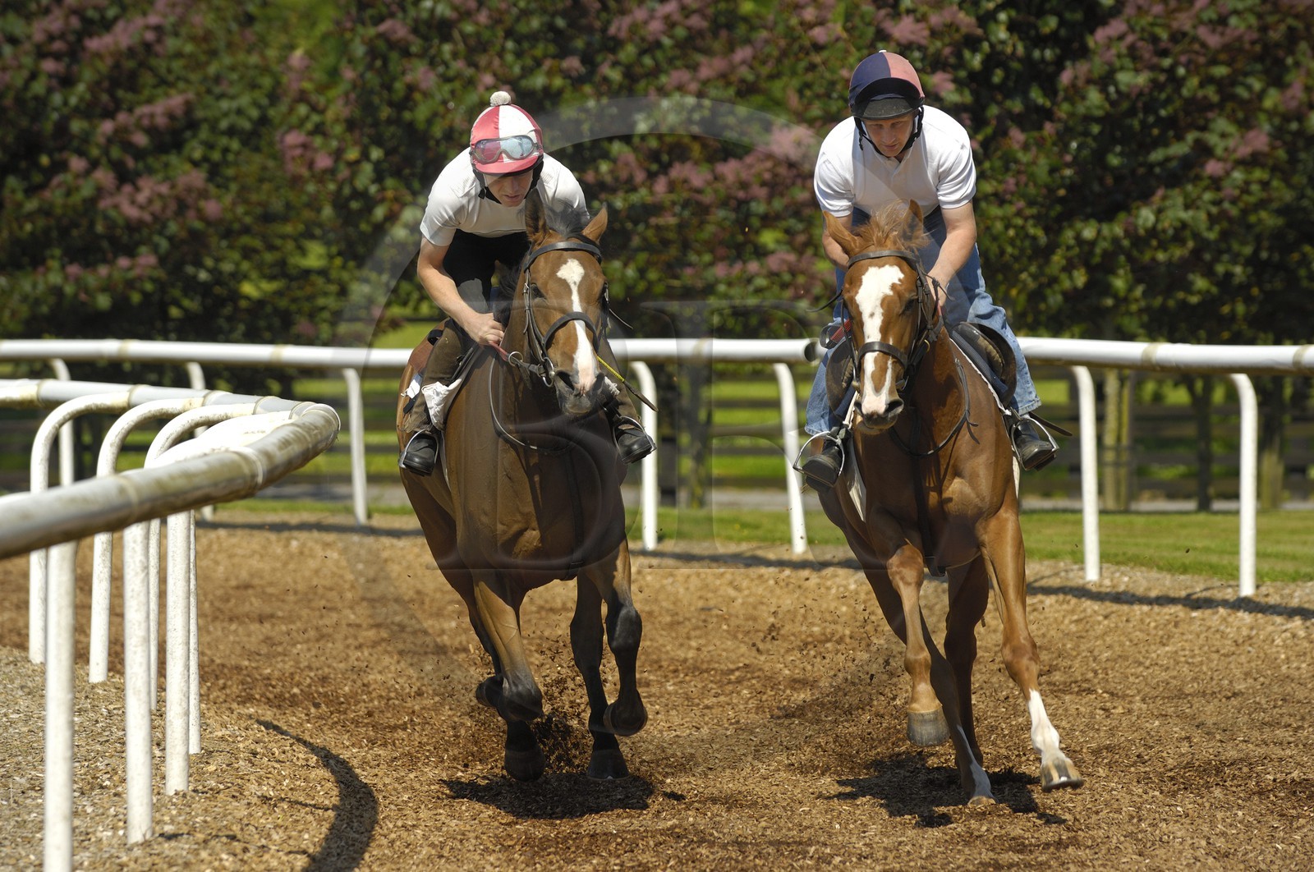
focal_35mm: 270
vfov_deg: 5.1
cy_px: 436
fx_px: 9841
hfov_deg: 7.6
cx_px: 657
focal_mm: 180
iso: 100
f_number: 4.5
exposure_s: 1/750
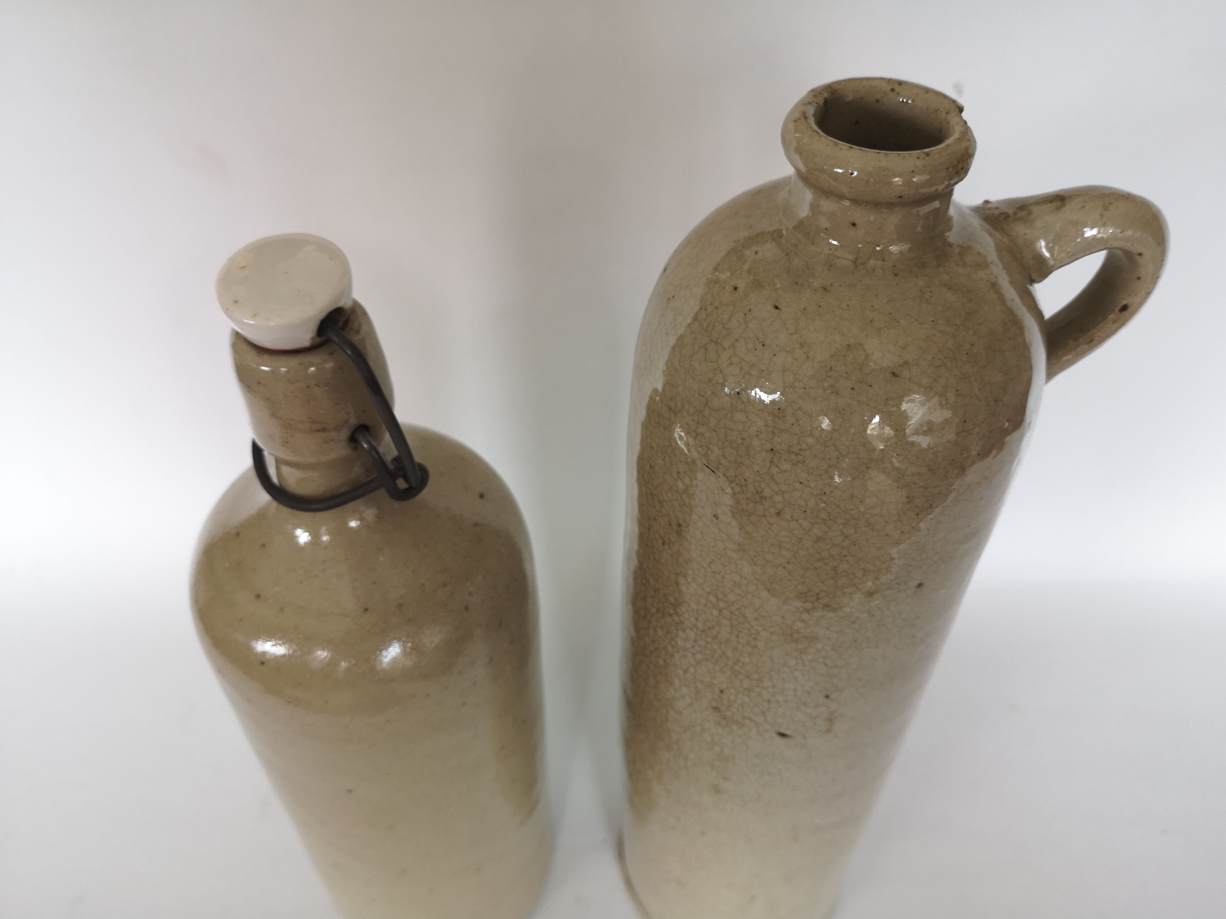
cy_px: 460
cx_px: 613
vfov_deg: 51.4
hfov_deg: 65.3
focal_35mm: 27
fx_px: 956
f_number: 1.8
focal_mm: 3.95
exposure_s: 1/50
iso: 64
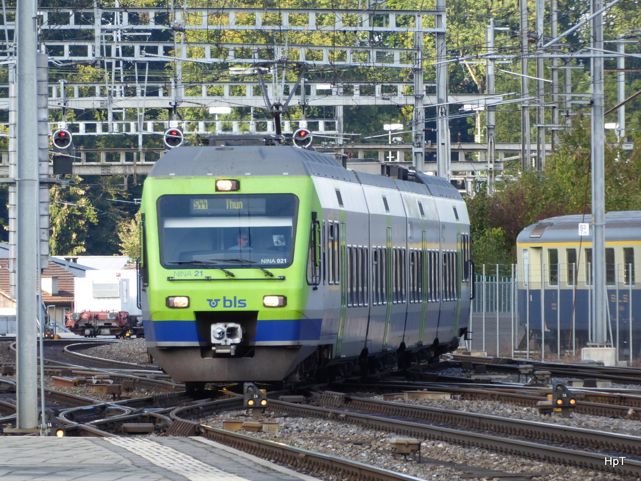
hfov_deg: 3.5
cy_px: 240
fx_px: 10518
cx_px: 320
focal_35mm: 568
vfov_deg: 2.6
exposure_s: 1/100
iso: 125
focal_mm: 101.7
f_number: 6.1
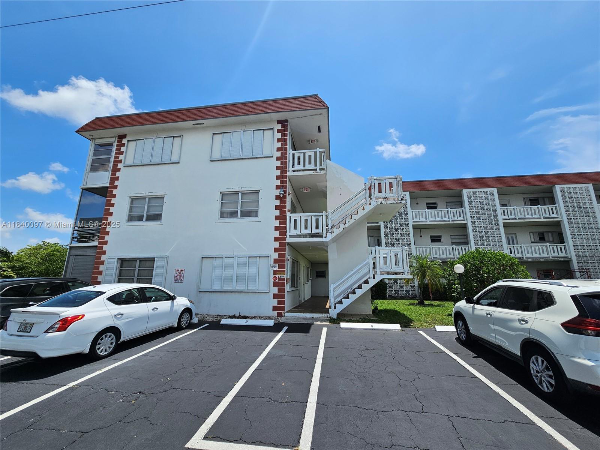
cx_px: 300
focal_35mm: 13
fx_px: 225
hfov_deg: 106.2
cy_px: 225
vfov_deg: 89.9
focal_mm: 2.2
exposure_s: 1/3747
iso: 50
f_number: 2.2
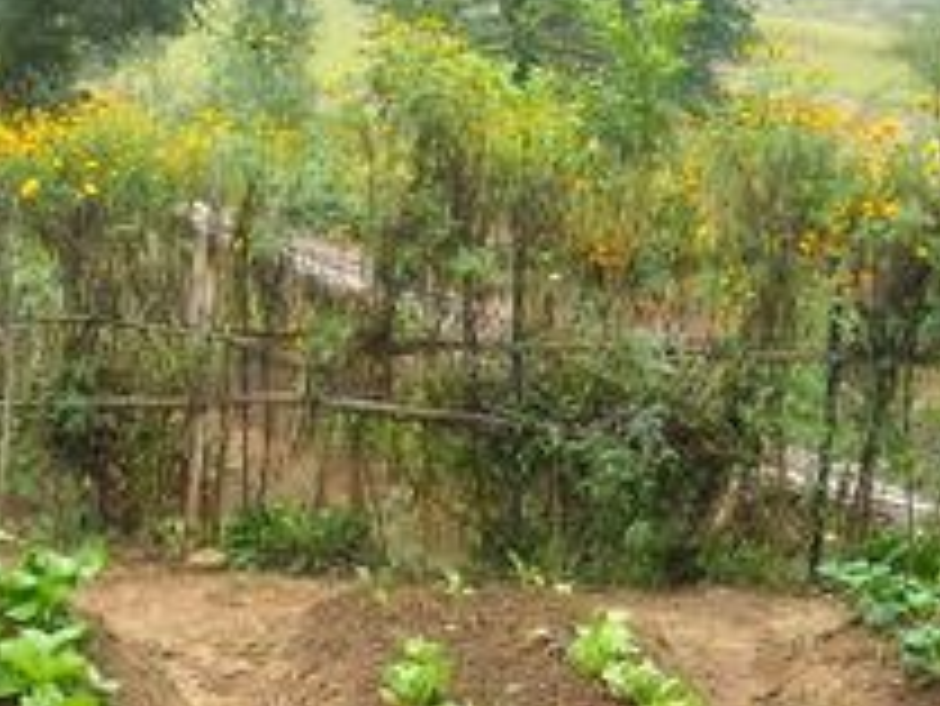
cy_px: 567
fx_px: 2907
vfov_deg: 13.8
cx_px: 108
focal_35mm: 107
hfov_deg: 18.1
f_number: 2.8
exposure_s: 1/84
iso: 64
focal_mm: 5.7
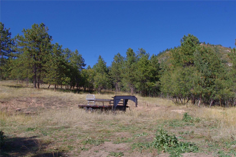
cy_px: 78
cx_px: 118
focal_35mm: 31
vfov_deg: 42.2
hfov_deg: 60.4
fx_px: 203
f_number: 9
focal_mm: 21.25
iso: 400
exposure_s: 1/640
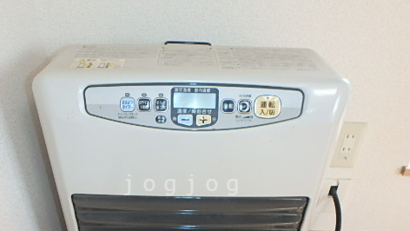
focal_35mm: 31
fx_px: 337
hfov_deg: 62.4
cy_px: 185
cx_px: 183
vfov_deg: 36.5
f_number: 3.5
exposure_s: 1/30
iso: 400
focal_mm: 3.7
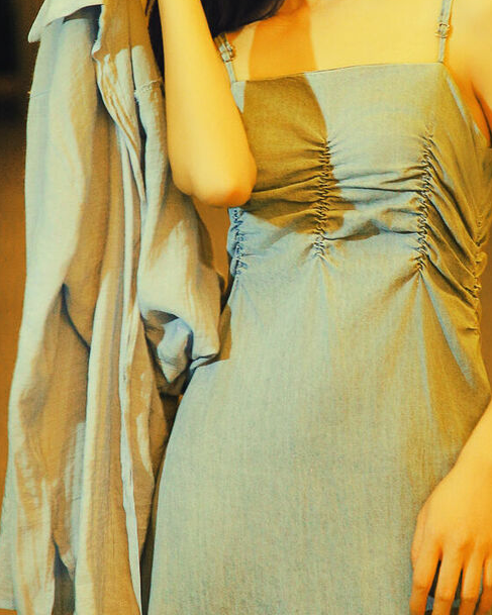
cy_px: 263
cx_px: 309
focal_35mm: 250
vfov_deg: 7.7
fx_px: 4552
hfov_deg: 6.2
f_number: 4
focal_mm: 105
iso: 3200
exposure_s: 1/80
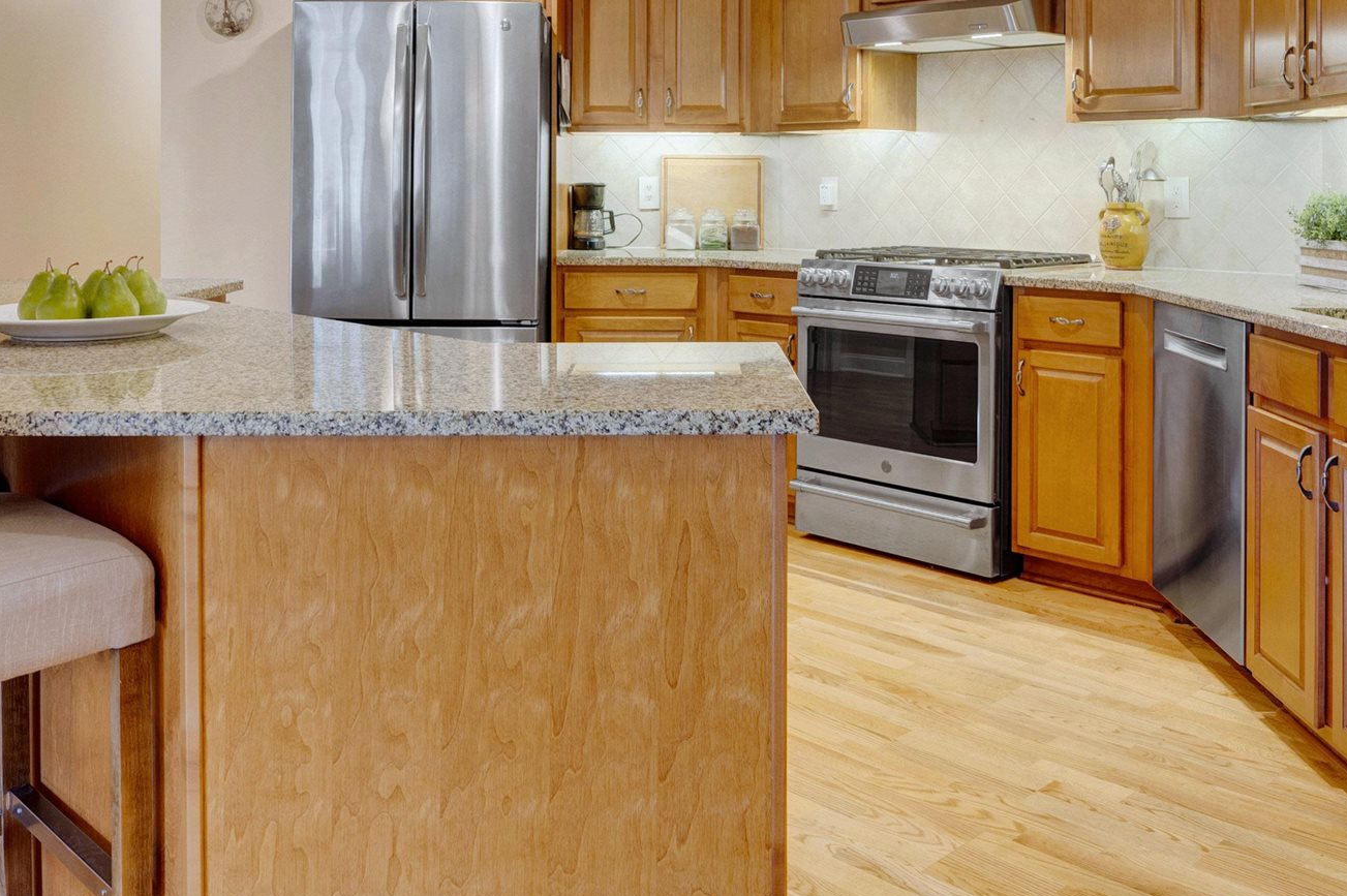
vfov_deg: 38.8
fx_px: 1234
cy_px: 212
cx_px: 692
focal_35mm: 33
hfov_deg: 57.2
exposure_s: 1/1.67
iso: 250
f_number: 7.1
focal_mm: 14
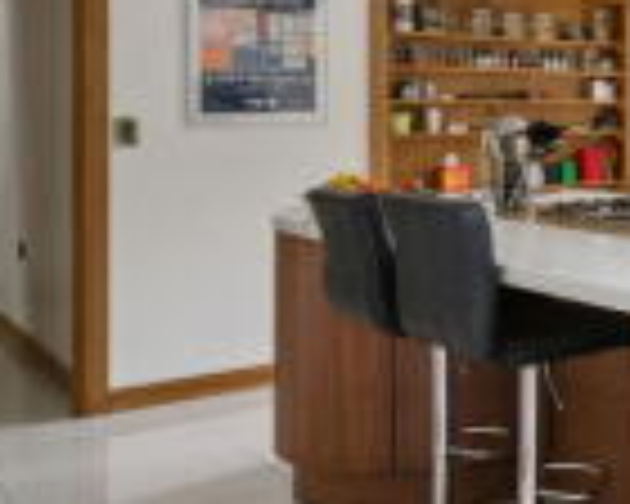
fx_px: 951
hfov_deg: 24.2
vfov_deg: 29.1
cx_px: 1040
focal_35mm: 51
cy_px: 115
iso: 640
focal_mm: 16
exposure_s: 1/13
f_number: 5.6
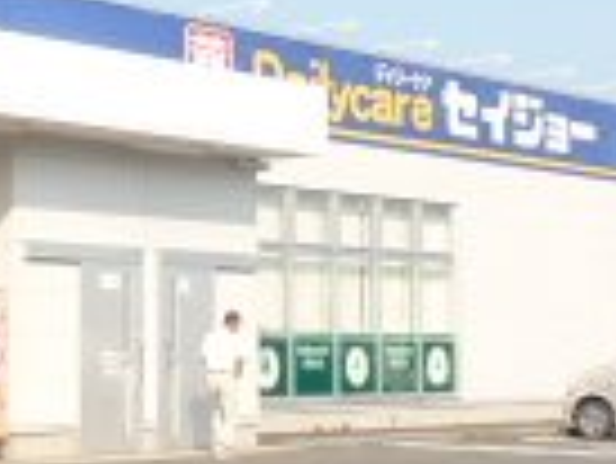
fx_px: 1995
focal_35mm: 112
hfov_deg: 17.2
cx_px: 9
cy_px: 158
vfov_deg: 13.2
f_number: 4
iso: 100
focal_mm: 4.3
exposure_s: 1/500
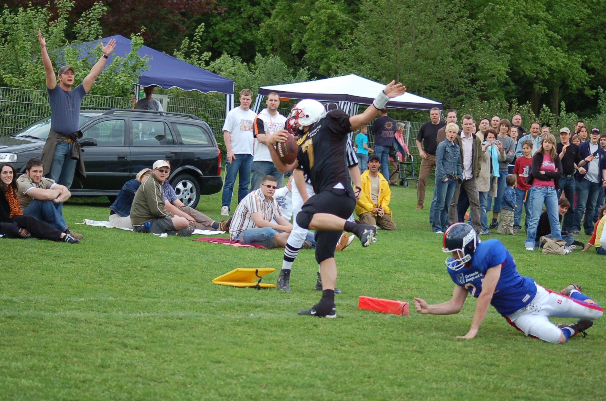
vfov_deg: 13.0
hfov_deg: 19.5
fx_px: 1764
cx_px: 303
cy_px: 200
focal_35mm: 105
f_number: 4
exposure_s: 1/1000
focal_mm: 70
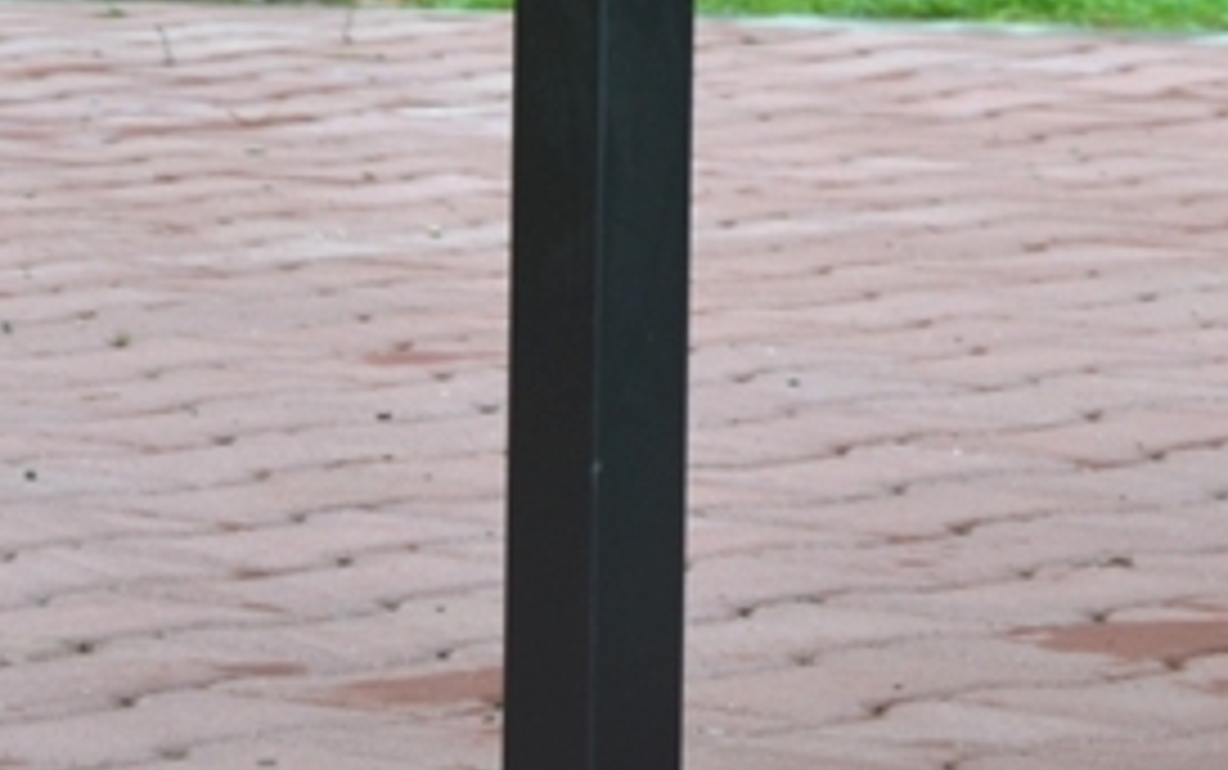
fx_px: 10546
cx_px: 1309
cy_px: -97
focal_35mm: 315
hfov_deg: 6.6
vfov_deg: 4.2
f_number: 5.6
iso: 220
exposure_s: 1/125
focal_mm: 55
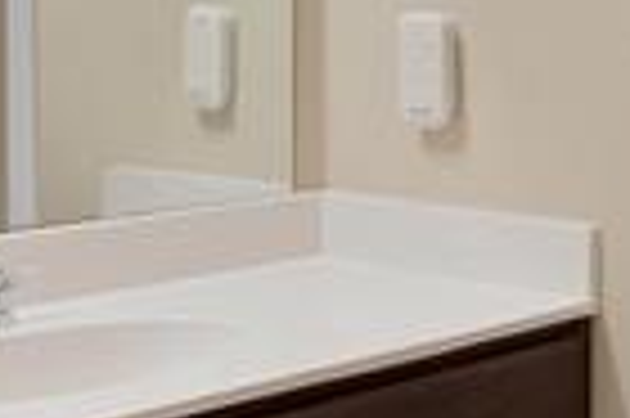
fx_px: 1538
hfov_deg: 20.3
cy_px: -13
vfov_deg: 15.2
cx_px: 909
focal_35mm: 88
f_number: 9
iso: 640
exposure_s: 1/13
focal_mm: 12
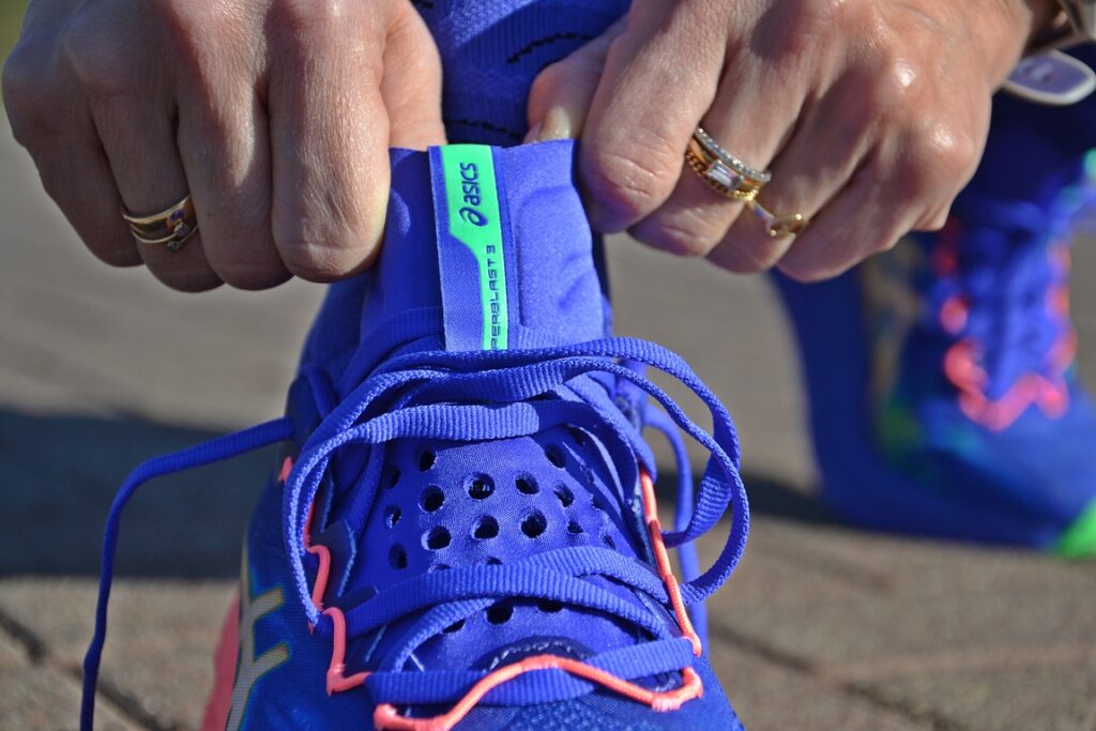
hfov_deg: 21.9
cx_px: 548
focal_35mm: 93
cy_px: 366
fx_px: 2832
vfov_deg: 14.7
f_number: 5.6
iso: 400
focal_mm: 62
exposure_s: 1/1600
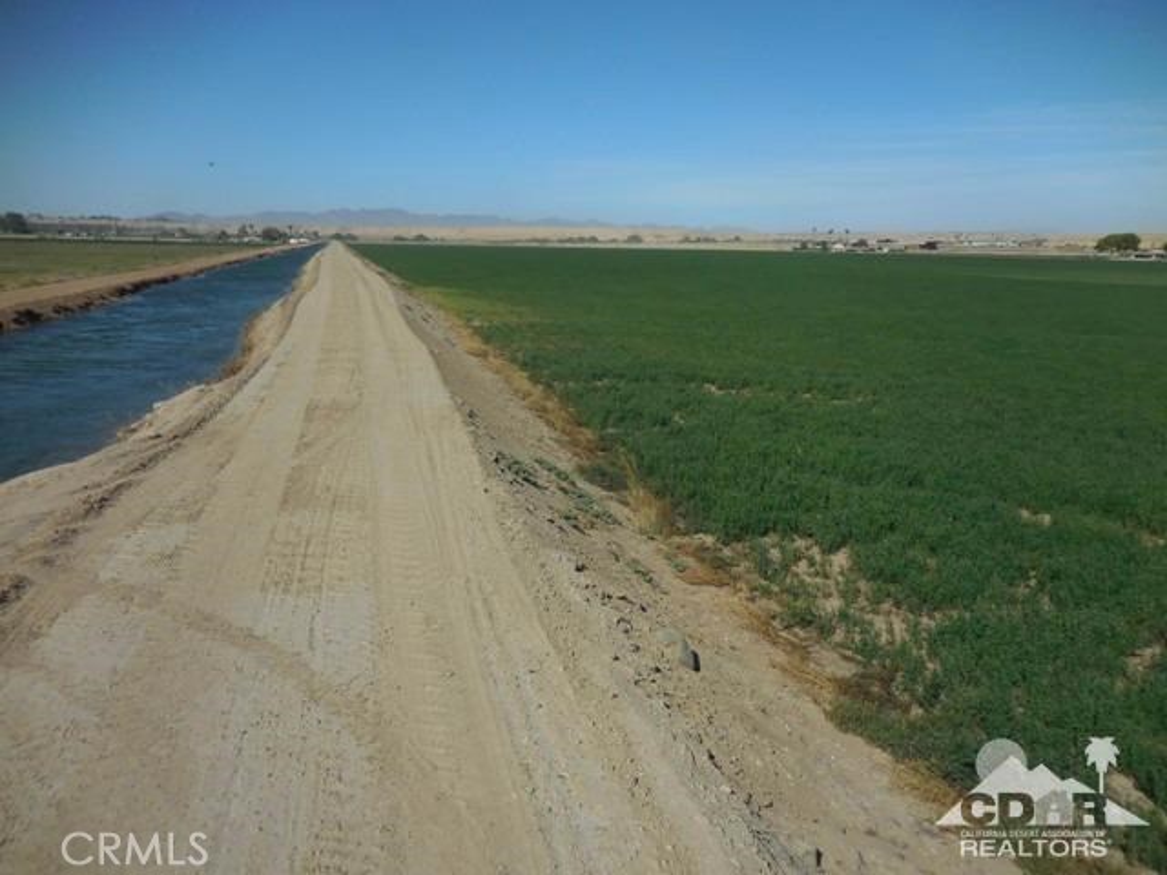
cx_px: 584
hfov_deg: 69.4
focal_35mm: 25
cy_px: 438
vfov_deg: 54.9
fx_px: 843
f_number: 6.6
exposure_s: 1/800
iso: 125
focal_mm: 4.5
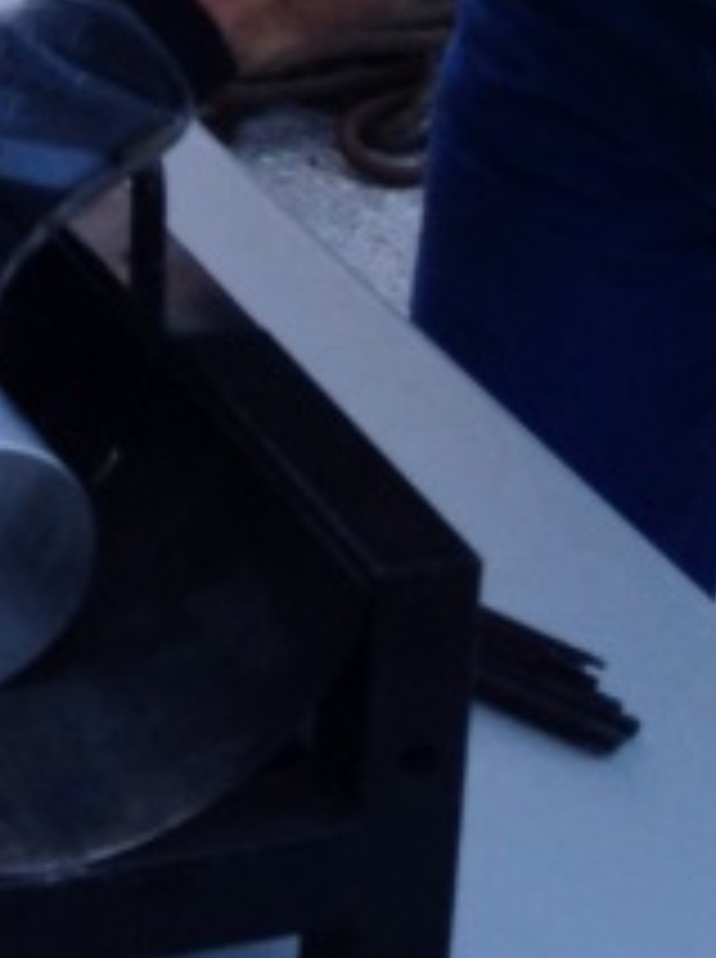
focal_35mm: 159
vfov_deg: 12.2
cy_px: -189
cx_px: -279
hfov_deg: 9.1
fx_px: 4398
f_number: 2.4
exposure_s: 1/146
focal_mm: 4.12
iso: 50
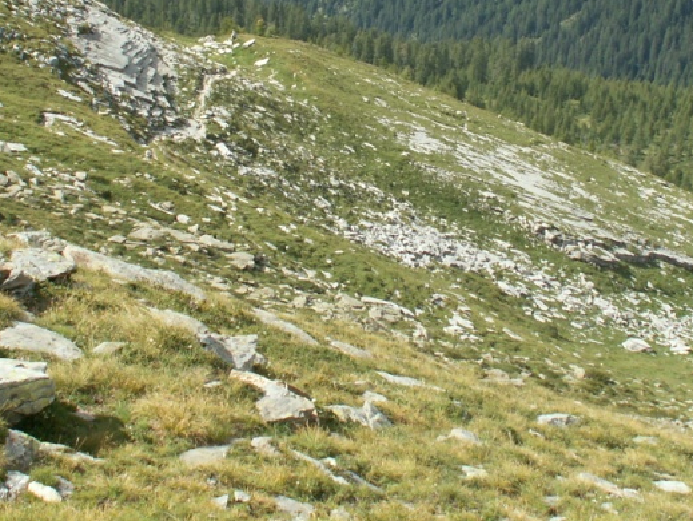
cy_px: 85
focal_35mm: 69
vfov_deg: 21.0
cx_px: 414
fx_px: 1382
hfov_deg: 28.1
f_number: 5.6
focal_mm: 5.86
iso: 50
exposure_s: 1/160
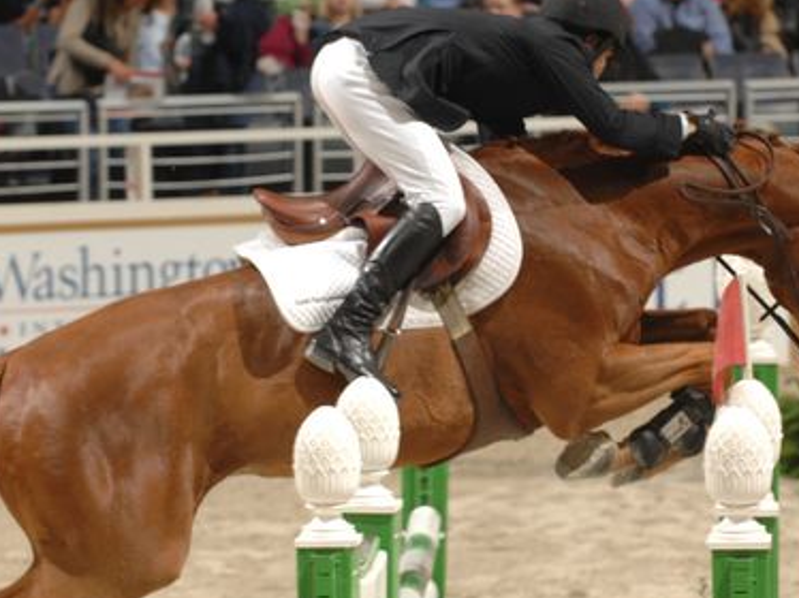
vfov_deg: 4.5
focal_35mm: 333
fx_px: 7677
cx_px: 432
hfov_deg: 6.0
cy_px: 332
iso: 320
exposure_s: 1/250
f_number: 5
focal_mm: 135
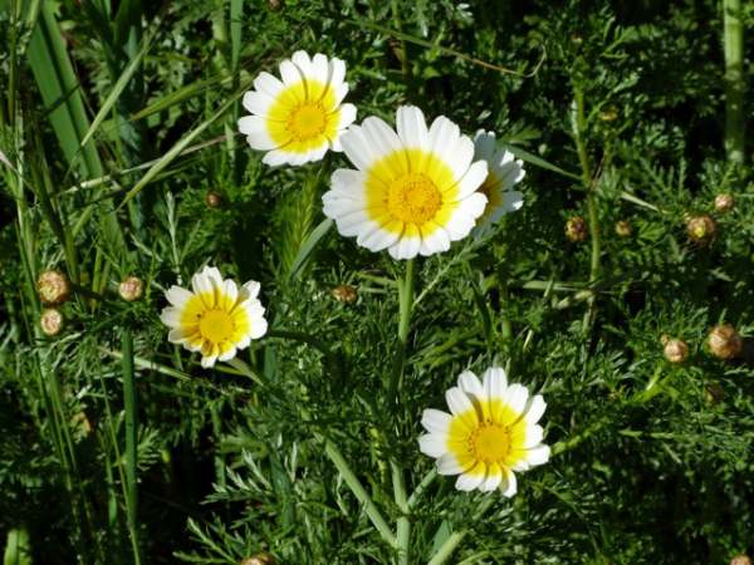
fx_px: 3180
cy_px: 282
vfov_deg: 10.2
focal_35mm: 146
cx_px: 377
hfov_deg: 13.5
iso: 80
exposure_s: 1/500
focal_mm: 26.3
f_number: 5.6
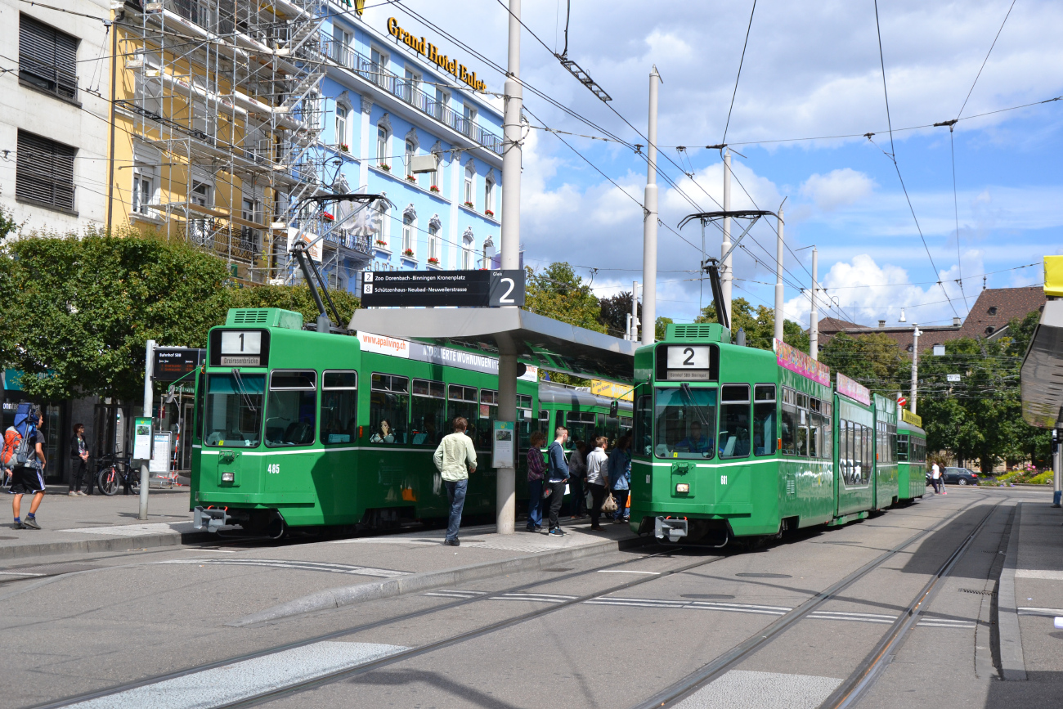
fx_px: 1417
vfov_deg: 28.1
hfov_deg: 41.1
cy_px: 354
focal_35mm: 48
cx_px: 532
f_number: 6.3
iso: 400
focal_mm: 32
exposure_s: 1/1600
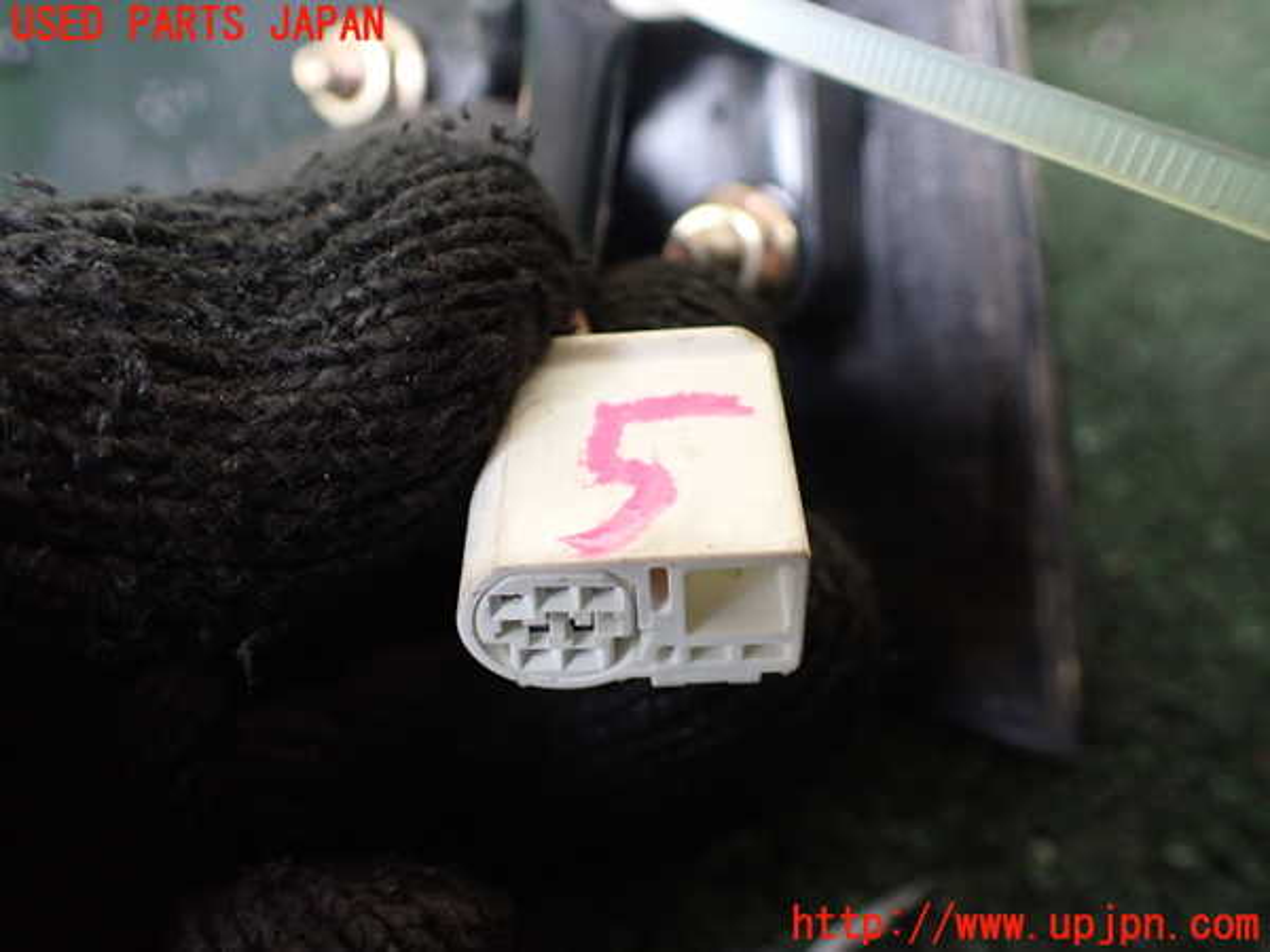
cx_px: 635
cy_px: 476
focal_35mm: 30
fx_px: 1101
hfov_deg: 60.0
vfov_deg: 46.8
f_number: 2.3
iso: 640
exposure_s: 1/125
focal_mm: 5.4
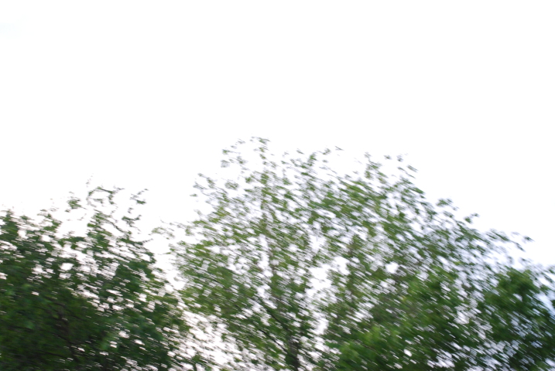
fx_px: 1065
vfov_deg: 19.8
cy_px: 186
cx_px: 278
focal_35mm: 69
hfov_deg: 29.2
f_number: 5.3
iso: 400
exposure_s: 1/50
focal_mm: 46
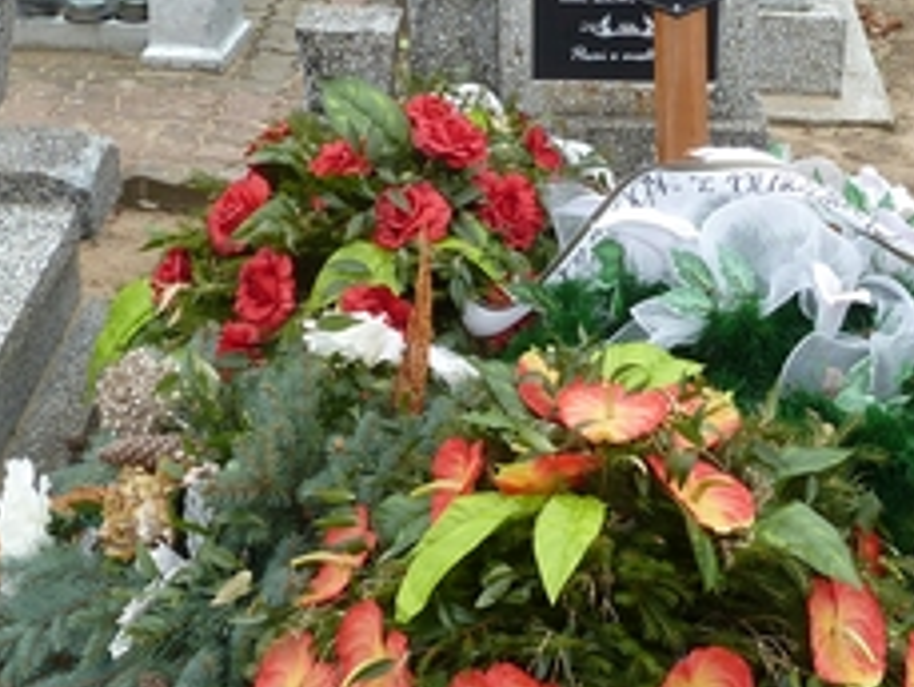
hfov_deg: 23.9
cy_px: 336
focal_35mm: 81
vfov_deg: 18.2
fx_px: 2140
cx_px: 647
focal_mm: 4.7
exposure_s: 1/125
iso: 80
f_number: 4
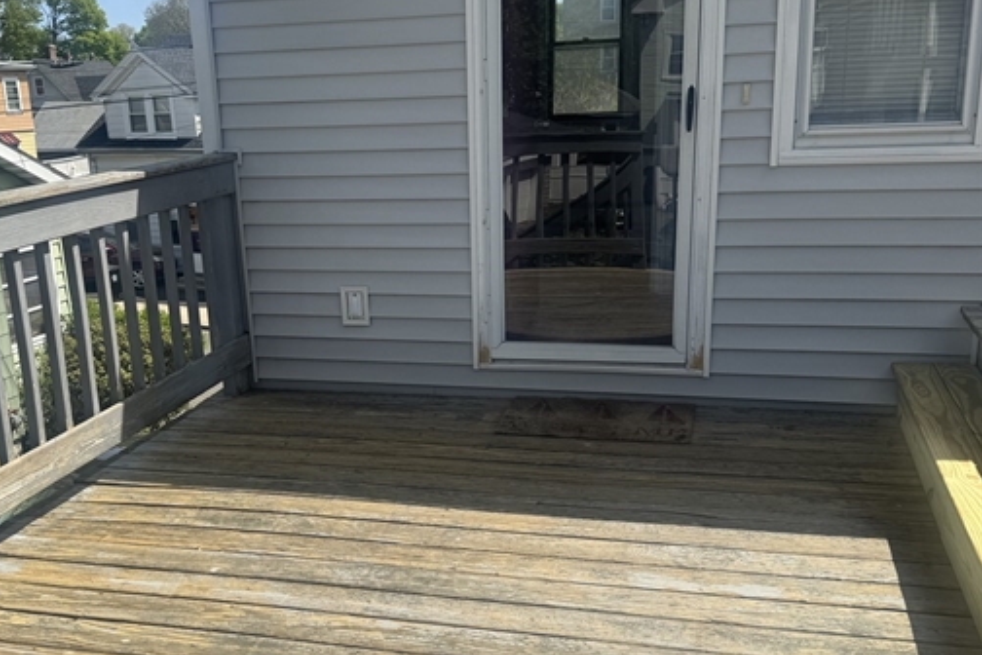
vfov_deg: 35.0
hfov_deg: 50.5
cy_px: 386
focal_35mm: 38
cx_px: 423
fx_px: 1036
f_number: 1.78
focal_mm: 6.76
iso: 80
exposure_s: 1/3413
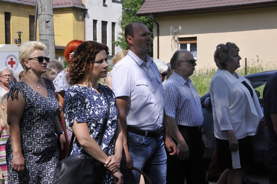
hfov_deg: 28.1
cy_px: 92
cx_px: 138
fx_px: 553
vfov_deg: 18.9
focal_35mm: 72
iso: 800
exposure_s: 1/800
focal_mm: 48
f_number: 14
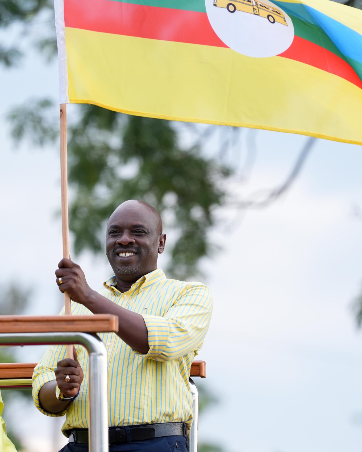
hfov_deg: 6.8
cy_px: 226
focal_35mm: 226
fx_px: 3026
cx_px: 81
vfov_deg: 8.5
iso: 800
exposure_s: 1/1250
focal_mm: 160
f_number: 2.8
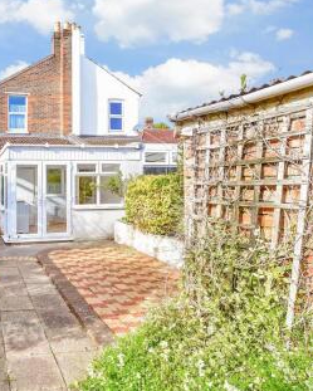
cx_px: 45
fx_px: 266
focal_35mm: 23
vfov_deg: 72.6
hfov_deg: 54.8
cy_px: 194
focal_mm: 11
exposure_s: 1/320
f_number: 8
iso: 400
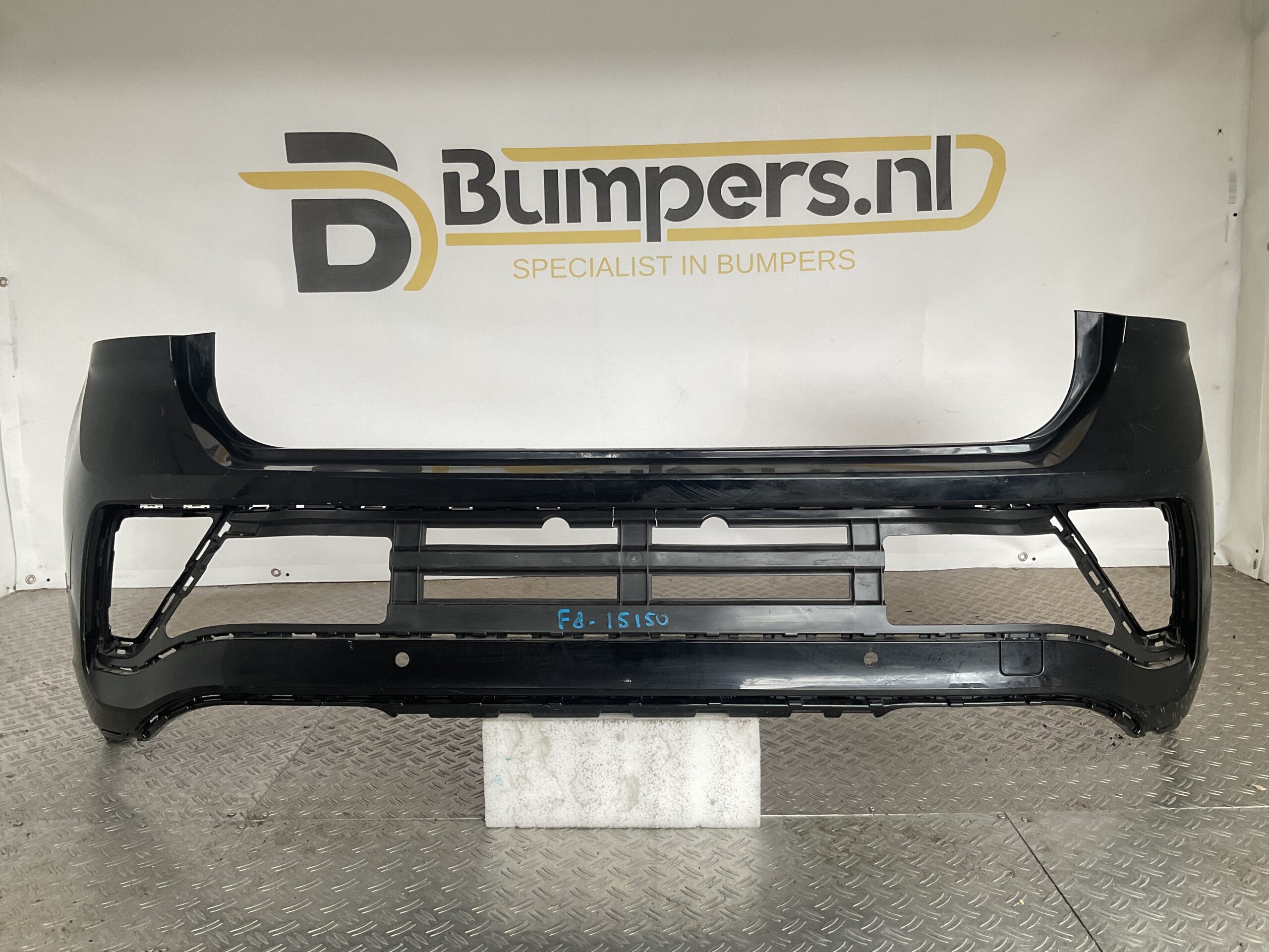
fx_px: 1063
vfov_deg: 48.2
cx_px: 634
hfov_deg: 61.7
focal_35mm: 29
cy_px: 476
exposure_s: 1/120
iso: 64
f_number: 1.8
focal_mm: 3
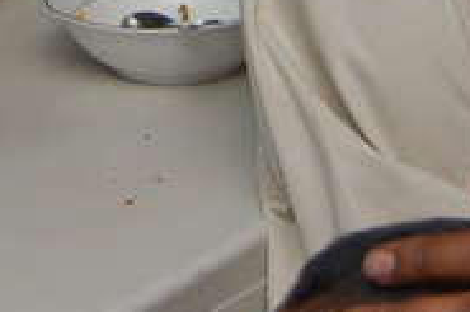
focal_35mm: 216
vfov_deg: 6.2
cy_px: -288
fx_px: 2817
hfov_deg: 9.4
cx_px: -46
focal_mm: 26
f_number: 4.2
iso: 400
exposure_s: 1/60
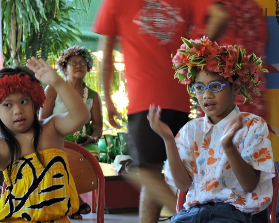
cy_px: 116
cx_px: 130
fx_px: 1287
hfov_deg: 12.4
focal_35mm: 156
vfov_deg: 9.9
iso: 400
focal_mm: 24.2
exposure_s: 1/15
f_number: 5
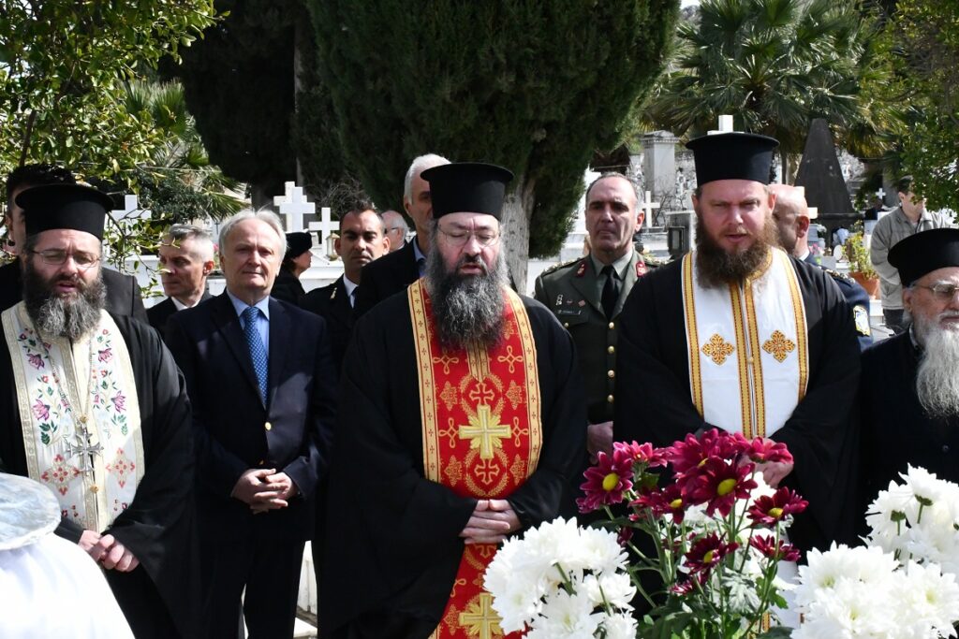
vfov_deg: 21.6
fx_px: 1678
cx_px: 480
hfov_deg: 31.9
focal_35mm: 63
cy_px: 320
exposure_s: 1/2000
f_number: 22
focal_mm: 42
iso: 8000
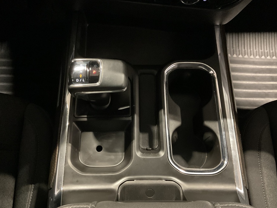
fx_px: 256
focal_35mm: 32
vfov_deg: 44.1
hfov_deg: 56.8
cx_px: 131
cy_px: 113
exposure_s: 1/20
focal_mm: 3
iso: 500
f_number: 1.8
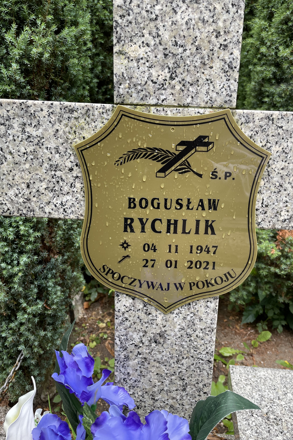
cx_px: 168
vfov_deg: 65.5
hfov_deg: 46.3
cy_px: 221
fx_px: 342
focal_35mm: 28
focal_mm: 4.2
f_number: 1.6
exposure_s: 1/213
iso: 32
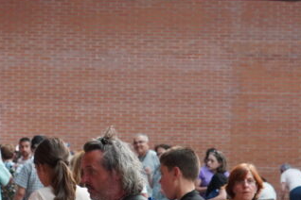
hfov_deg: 10.2
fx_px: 1665
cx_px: -6
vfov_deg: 6.9
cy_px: 159
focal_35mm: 199
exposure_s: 1/160
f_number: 4.5
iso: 2000
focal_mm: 55
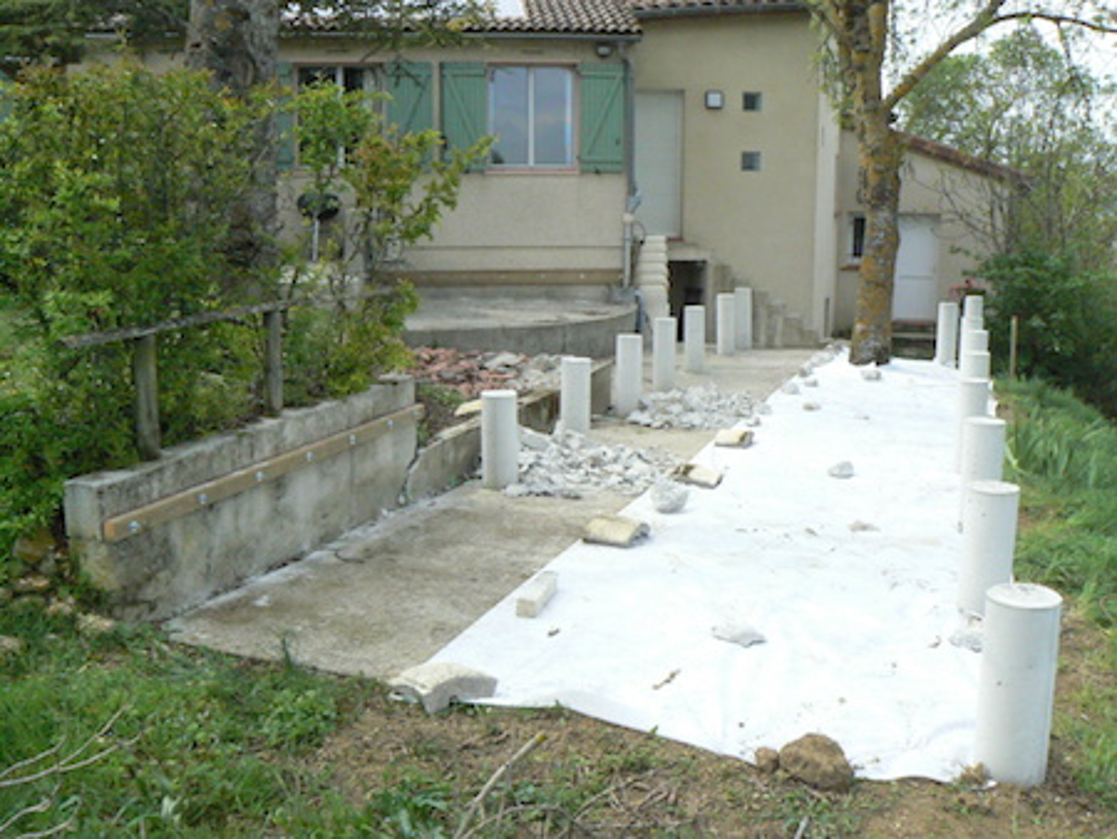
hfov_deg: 51.3
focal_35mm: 36
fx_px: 1162
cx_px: 558
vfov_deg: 39.7
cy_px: 420
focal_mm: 6
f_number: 8
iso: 400
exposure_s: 1/400
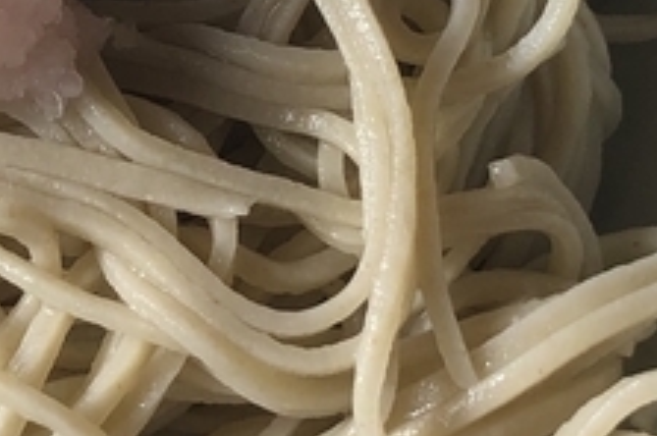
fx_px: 2442
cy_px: 133
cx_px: 174
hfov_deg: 15.3
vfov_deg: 10.2
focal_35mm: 134
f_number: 1.8
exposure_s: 1/202
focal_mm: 3.99
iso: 20
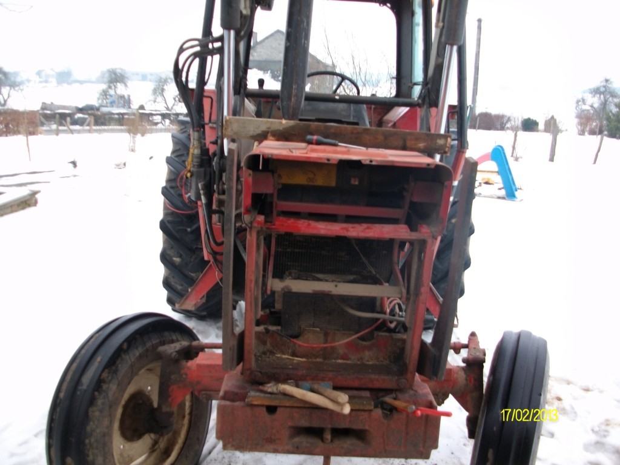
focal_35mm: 32
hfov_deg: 56.8
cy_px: 232
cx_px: 310
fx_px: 573
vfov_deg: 44.2
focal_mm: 5.7
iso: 80
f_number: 2.9
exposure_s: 1/131
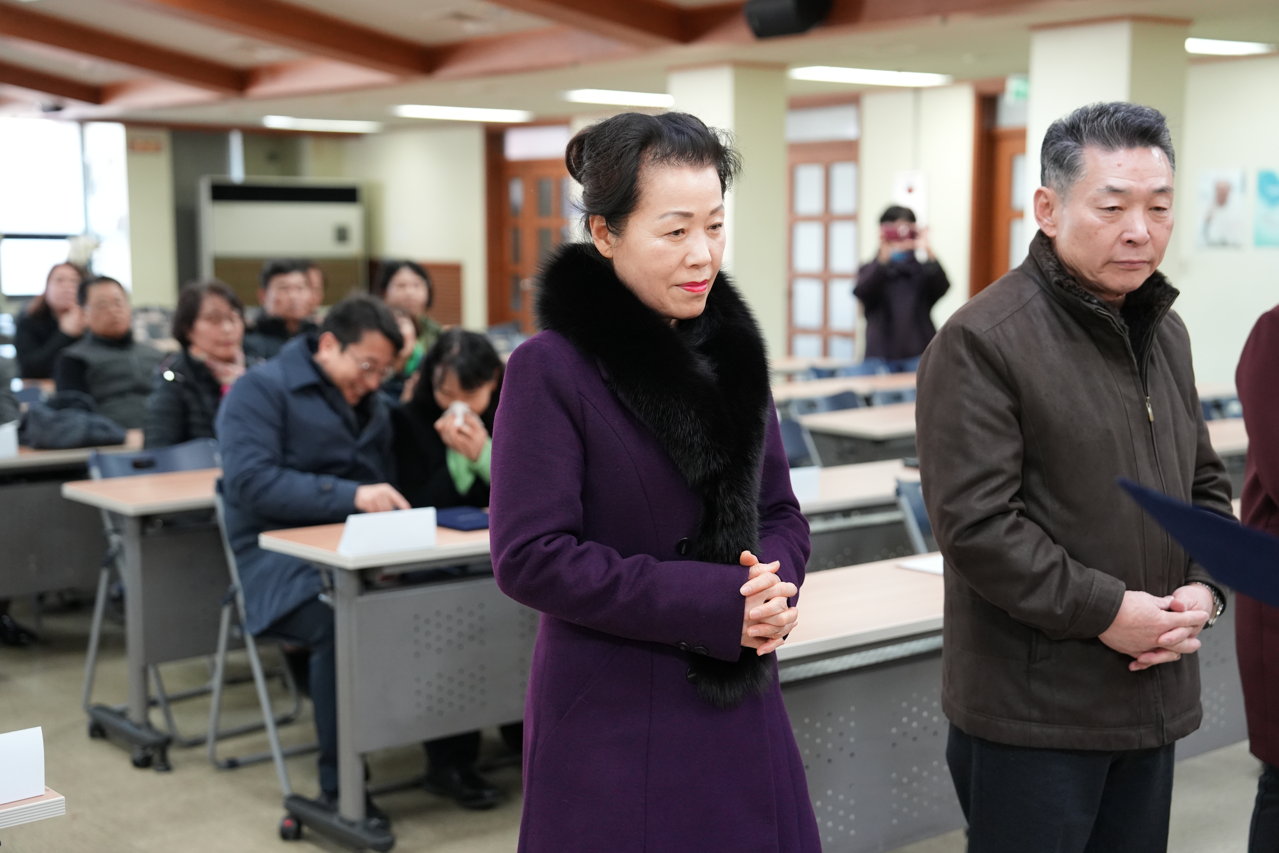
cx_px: 640
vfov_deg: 26.5
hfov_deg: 38.9
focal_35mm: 51
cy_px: 426
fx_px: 1812
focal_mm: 51
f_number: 2.8
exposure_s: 1/250
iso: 3200
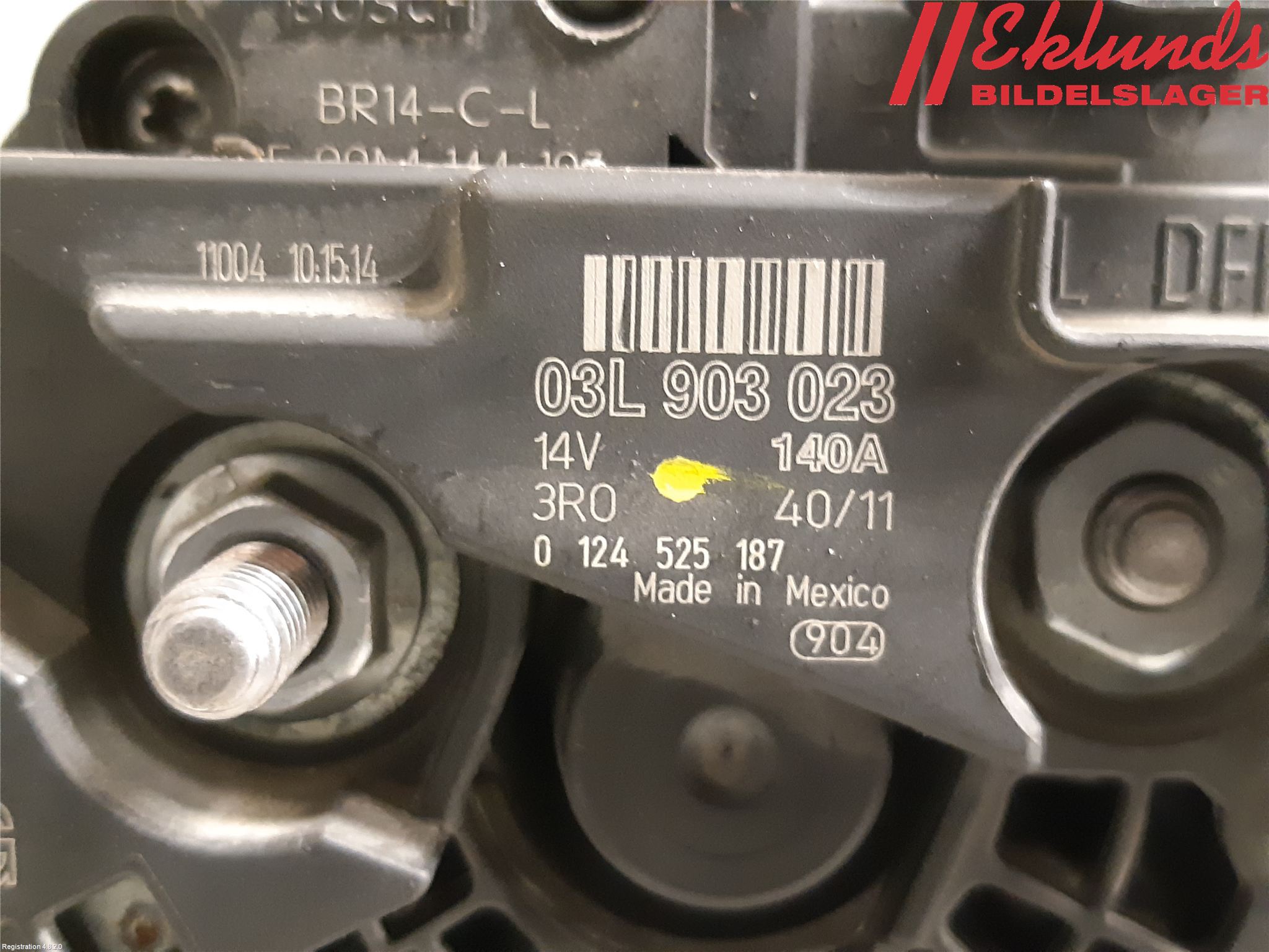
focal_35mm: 26
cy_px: 476
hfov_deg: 67.3
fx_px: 953
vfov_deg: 53.1
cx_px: 634
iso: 640
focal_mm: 3.93
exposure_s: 1/20
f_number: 1.7
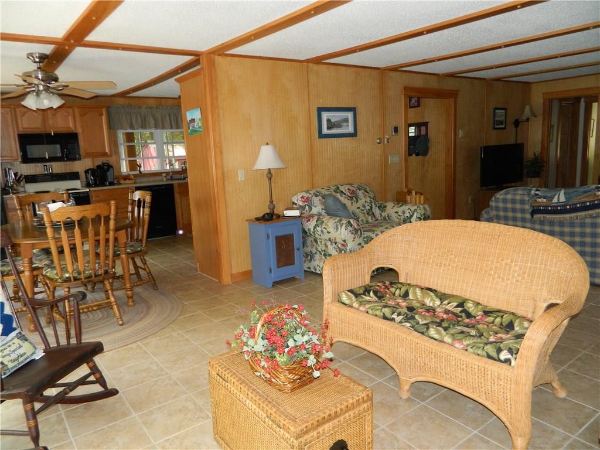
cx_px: 300
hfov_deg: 69.4
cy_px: 225
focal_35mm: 25
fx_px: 433
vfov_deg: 54.9
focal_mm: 4.5
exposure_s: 1/30
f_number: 3.1
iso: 250
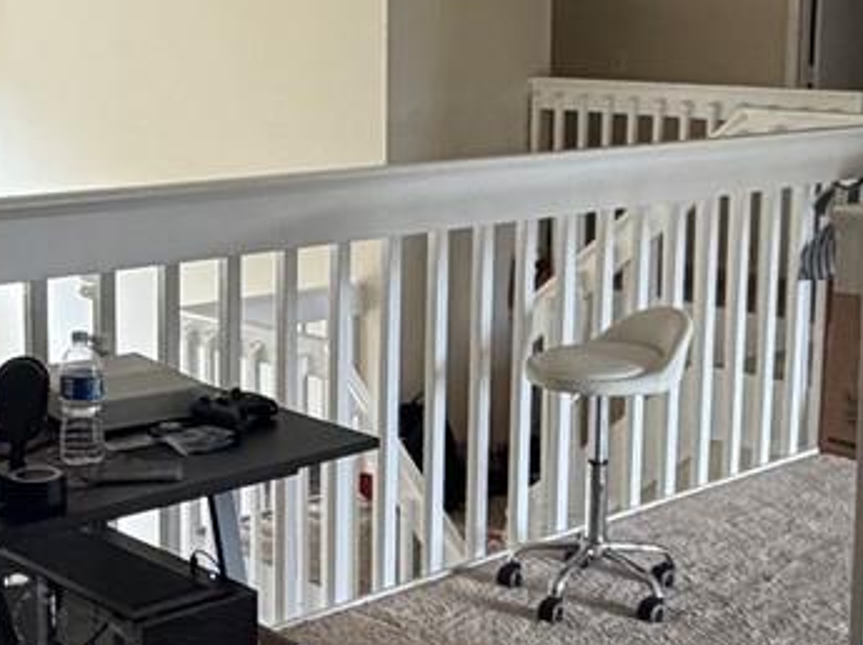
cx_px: 408
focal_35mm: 65
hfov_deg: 29.8
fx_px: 1619
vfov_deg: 22.5
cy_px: 220
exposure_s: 1/101
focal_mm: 2.22
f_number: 2.2
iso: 320
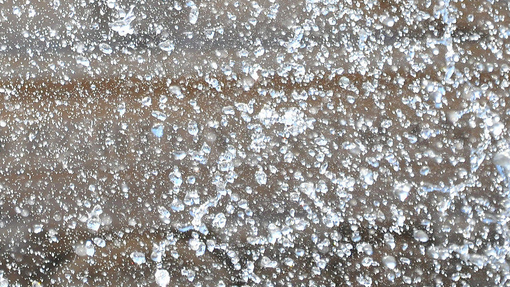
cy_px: -60
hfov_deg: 4.7
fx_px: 6226
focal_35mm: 460
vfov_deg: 2.6
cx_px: 137
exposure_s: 1/4000
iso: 1000
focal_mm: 105
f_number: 5.6
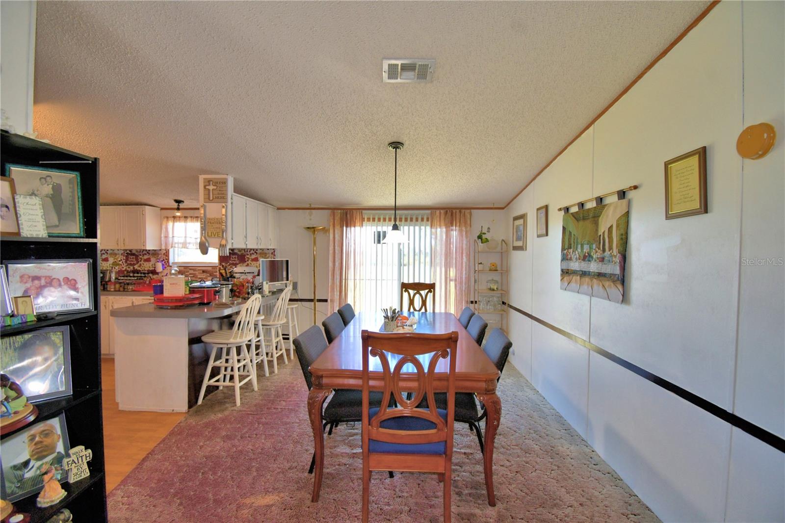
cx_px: 392
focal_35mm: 15
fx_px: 327
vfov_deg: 77.3
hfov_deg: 100.4
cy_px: 262
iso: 200
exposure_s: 1/50
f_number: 4.5
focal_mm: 10
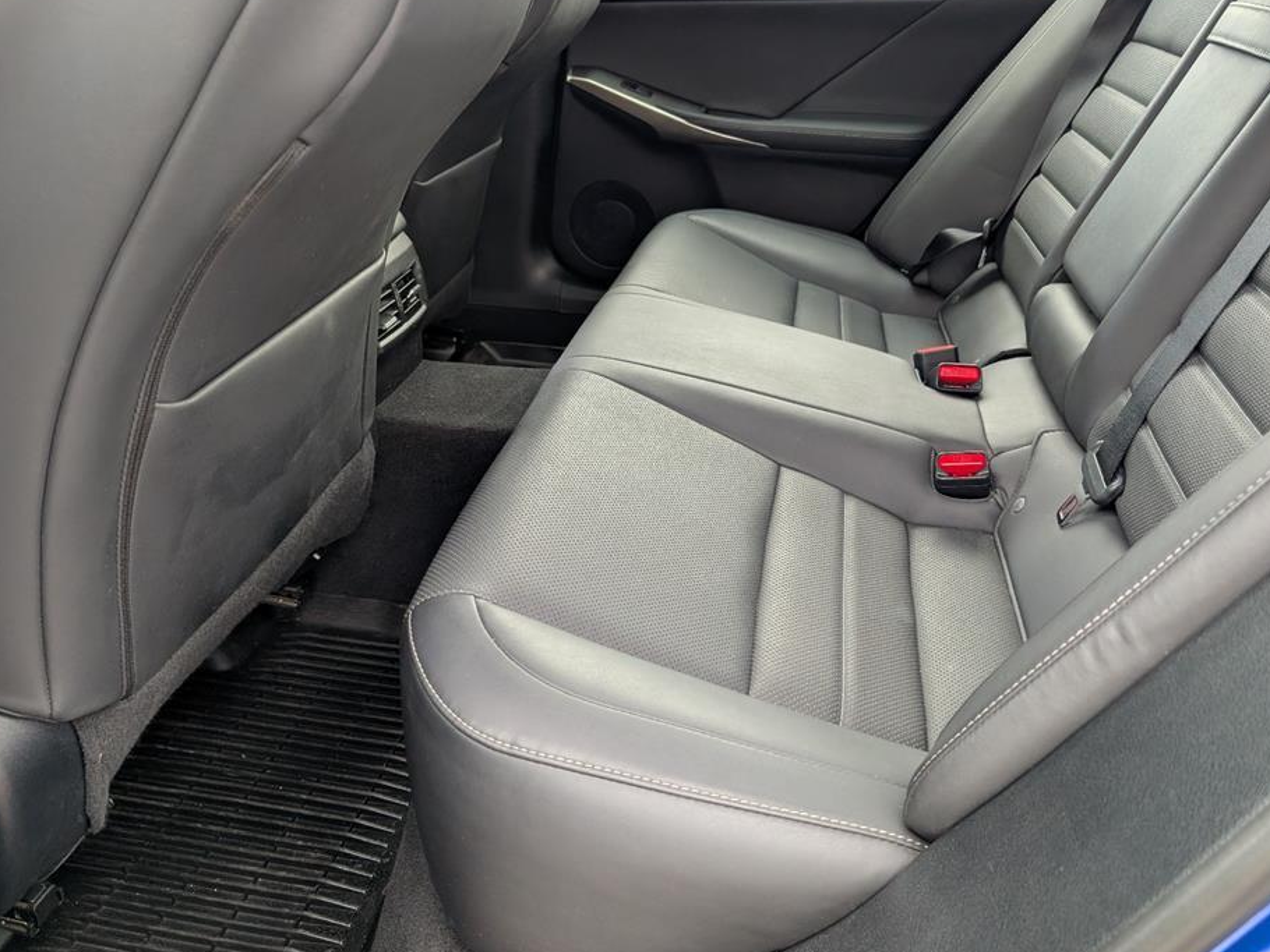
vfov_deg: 51.3
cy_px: 449
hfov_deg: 65.3
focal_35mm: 27
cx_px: 663
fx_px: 991
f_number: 1.68
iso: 62
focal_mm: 6.9
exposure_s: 1/294
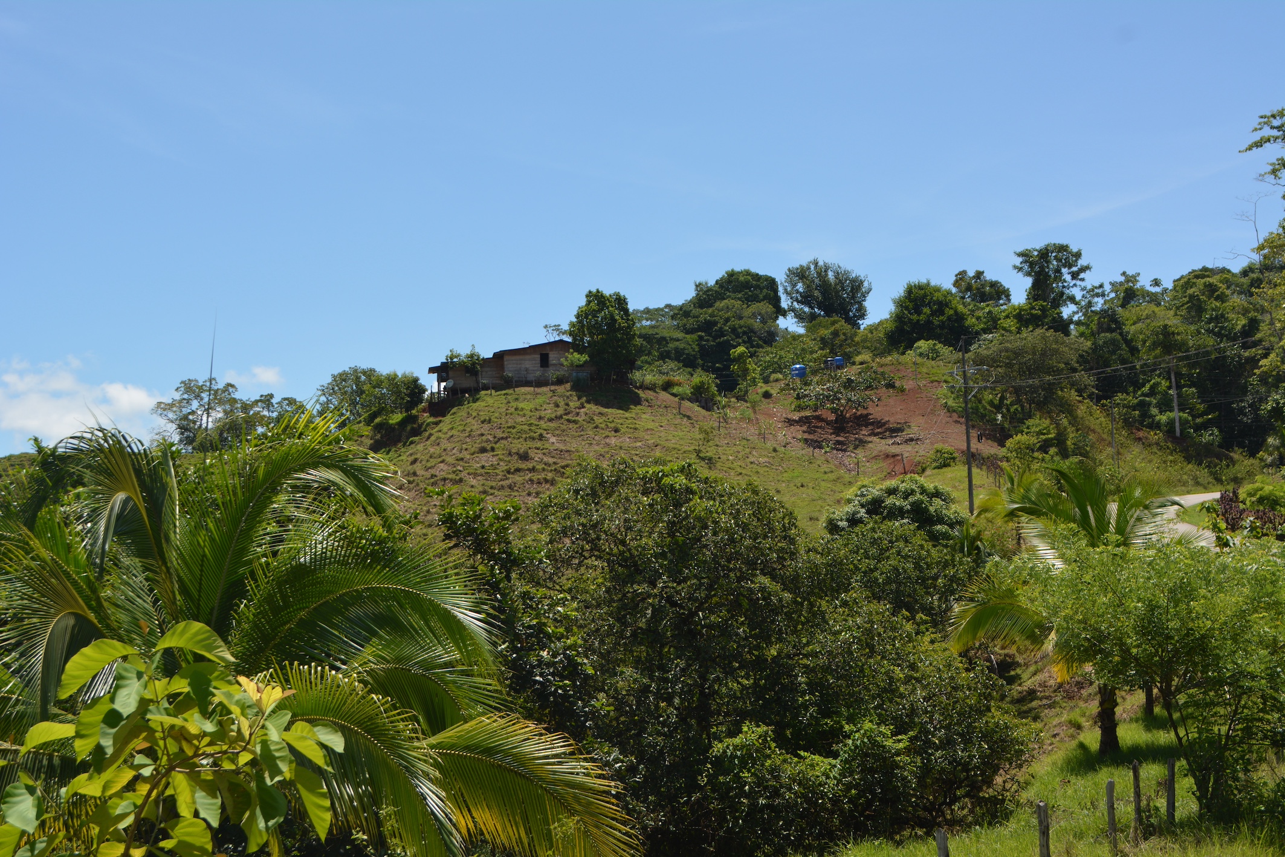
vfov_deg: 28.1
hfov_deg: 41.1
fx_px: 1713
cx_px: 642
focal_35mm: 48
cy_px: 428
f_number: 10
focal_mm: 32
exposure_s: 1/200
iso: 100
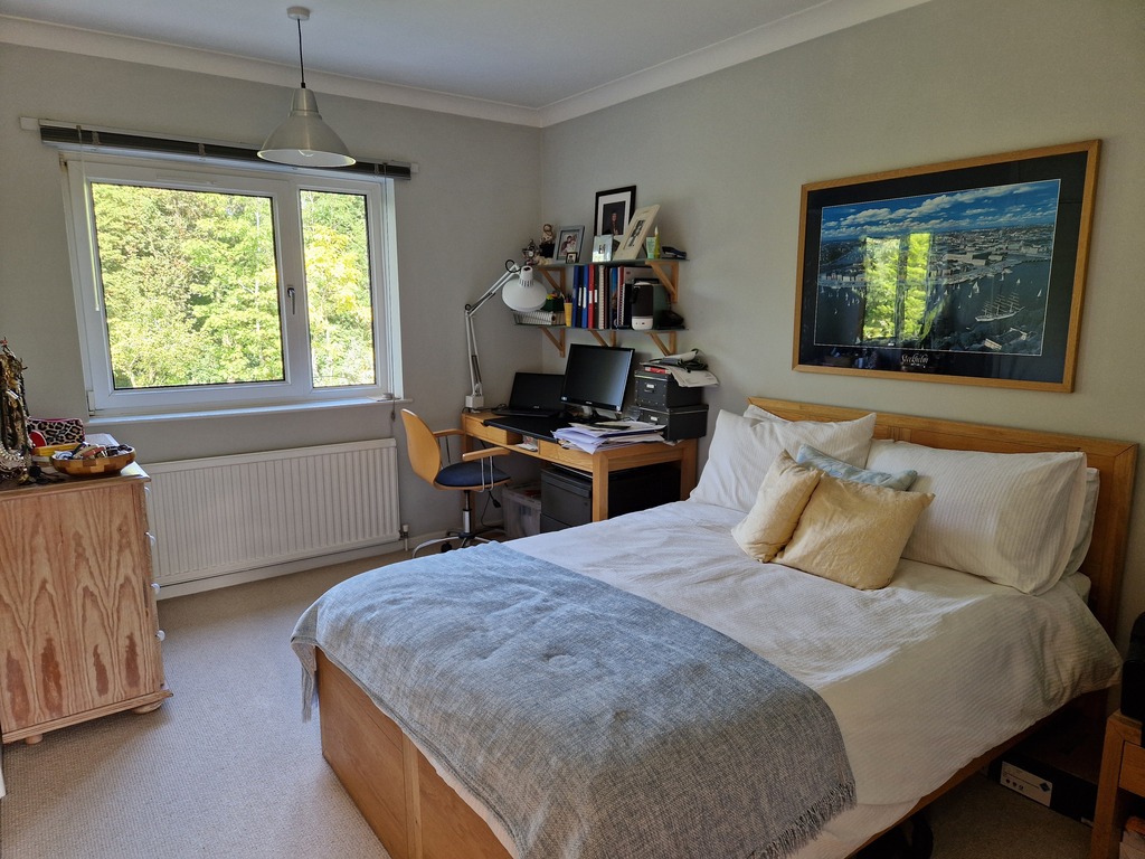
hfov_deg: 73.9
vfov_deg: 58.9
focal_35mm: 23
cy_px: 430
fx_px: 761
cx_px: 572
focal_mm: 5.4
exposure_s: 1/100
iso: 125
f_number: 1.8
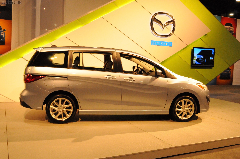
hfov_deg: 53.2
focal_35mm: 36
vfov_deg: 36.8
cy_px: 80
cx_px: 120
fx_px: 240
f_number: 10
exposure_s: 1/160
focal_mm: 24
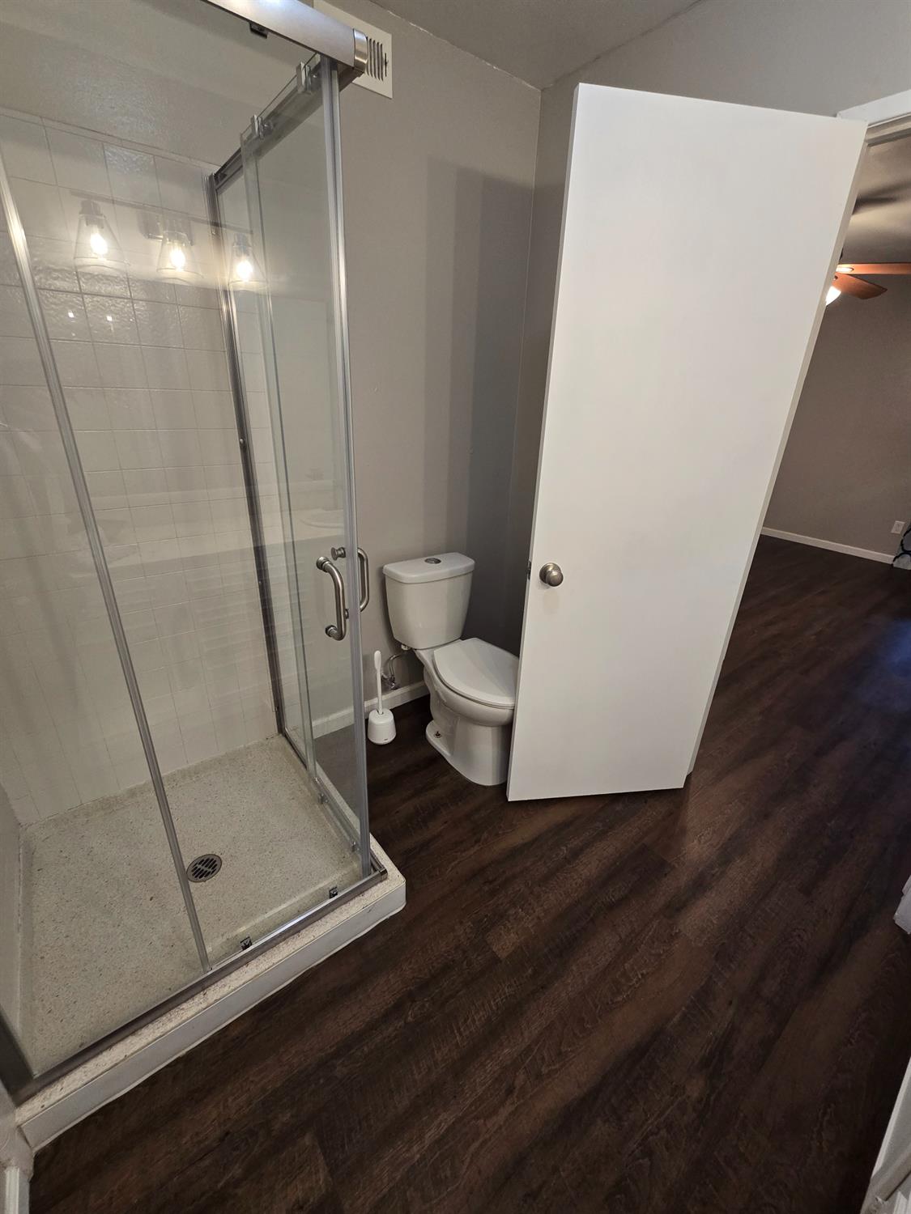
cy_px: 607
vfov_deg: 106.2
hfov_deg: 89.9
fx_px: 456
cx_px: 456
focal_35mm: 13
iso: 200
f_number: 2.2
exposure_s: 1/60
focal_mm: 2.2
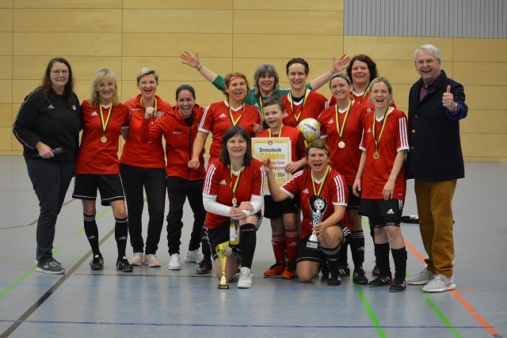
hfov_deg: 24.6
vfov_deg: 16.6
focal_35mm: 82
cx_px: 254
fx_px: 1162
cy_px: 169
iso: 1600
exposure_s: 1/80
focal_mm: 55
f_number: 4.5
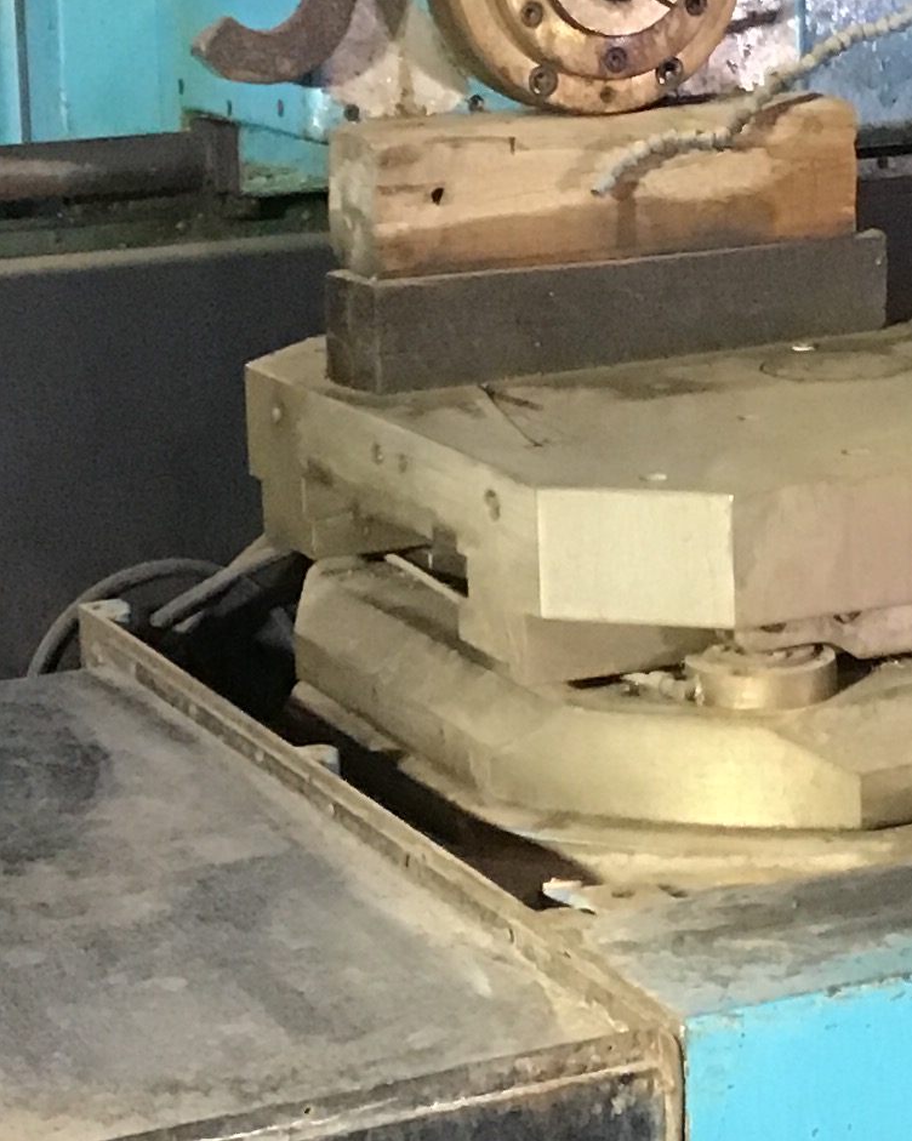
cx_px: 668
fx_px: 3545
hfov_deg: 14.6
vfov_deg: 18.1
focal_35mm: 105
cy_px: 192
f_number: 2.4
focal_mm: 3.3
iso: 200
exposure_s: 1/20
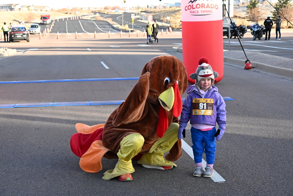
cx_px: 146
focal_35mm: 56
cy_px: 98
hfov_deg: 35.6
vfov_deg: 24.2
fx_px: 456
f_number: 9
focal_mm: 56
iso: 8000
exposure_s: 1/2500
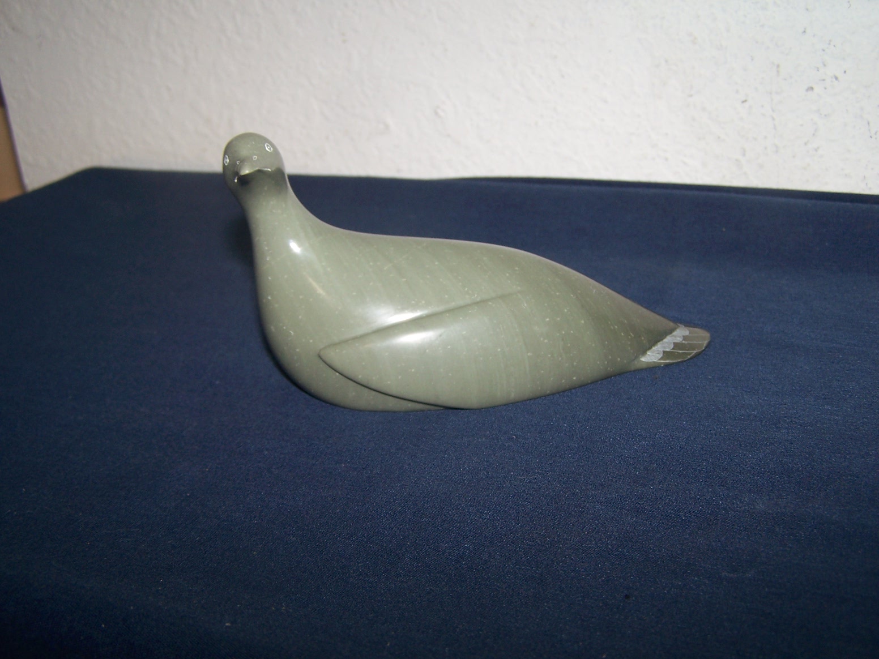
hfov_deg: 49.0
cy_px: 330
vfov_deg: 37.7
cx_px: 440
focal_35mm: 38
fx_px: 965
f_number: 2.8
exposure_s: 1/60
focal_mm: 6.3
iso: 80
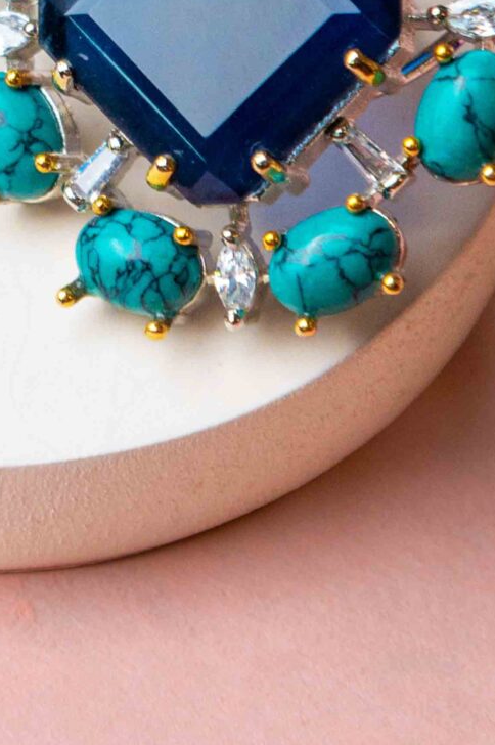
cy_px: -516
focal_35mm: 422
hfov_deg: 3.2
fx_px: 8720
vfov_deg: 4.8
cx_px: -165
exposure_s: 1/160
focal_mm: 120
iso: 400
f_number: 6.3
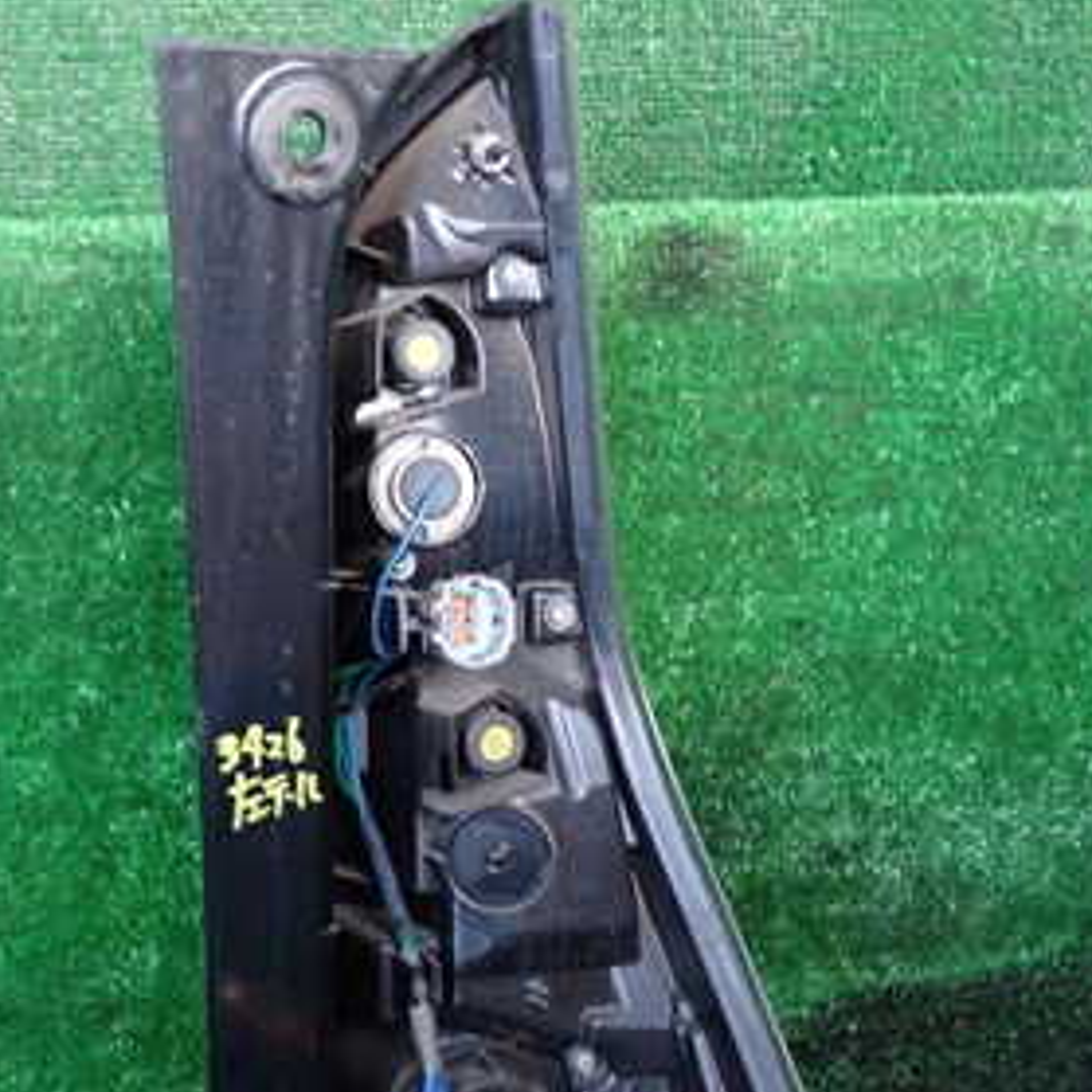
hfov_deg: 30.0
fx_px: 2034
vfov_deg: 29.8
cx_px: 438
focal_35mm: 57
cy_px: 751
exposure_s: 1/20
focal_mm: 5.4
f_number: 2.3
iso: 800
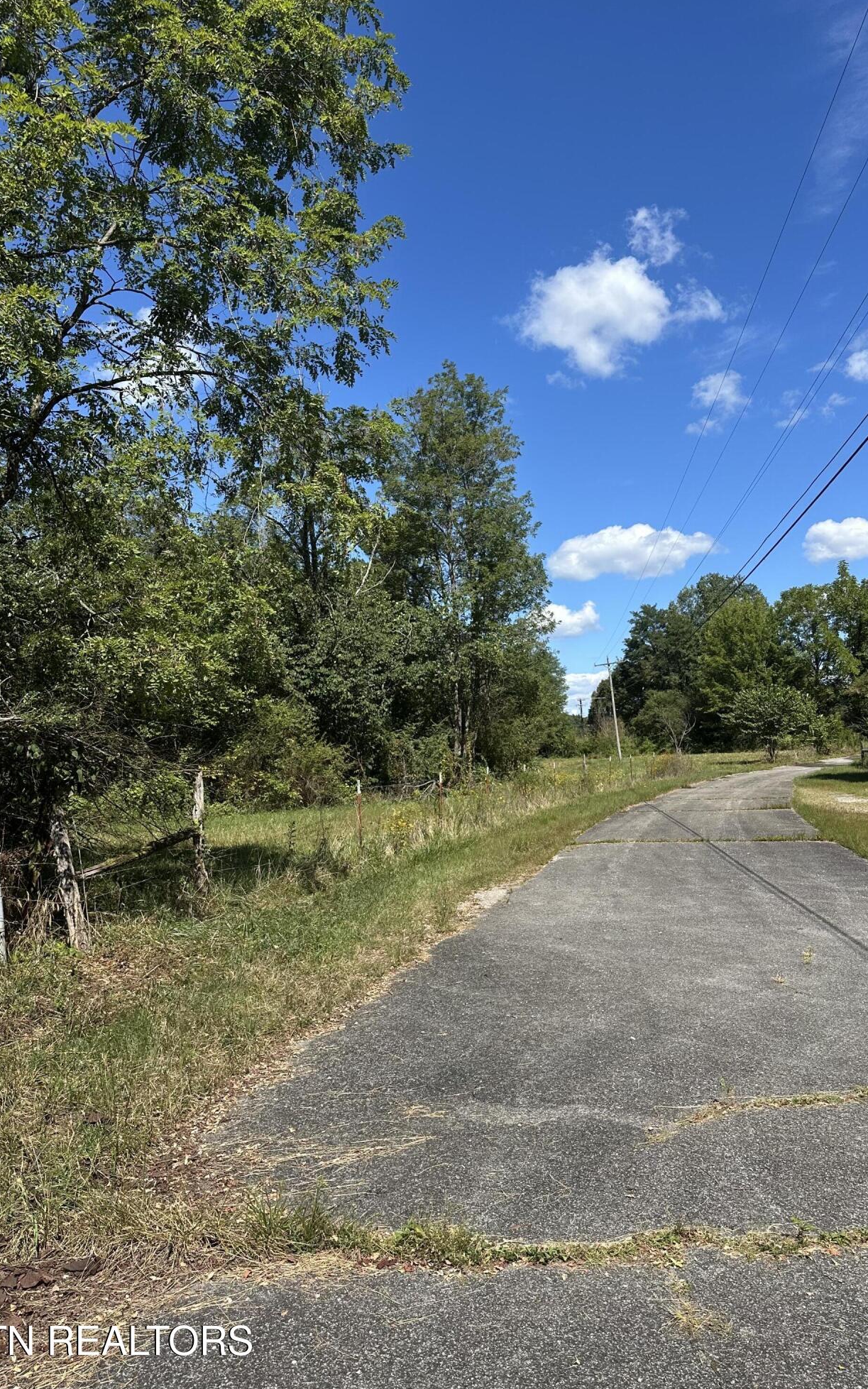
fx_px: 984
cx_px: 485
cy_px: 696
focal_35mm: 26
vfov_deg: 70.4
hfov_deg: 47.5
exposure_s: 1/3247
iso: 80
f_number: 1.78
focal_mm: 6.86
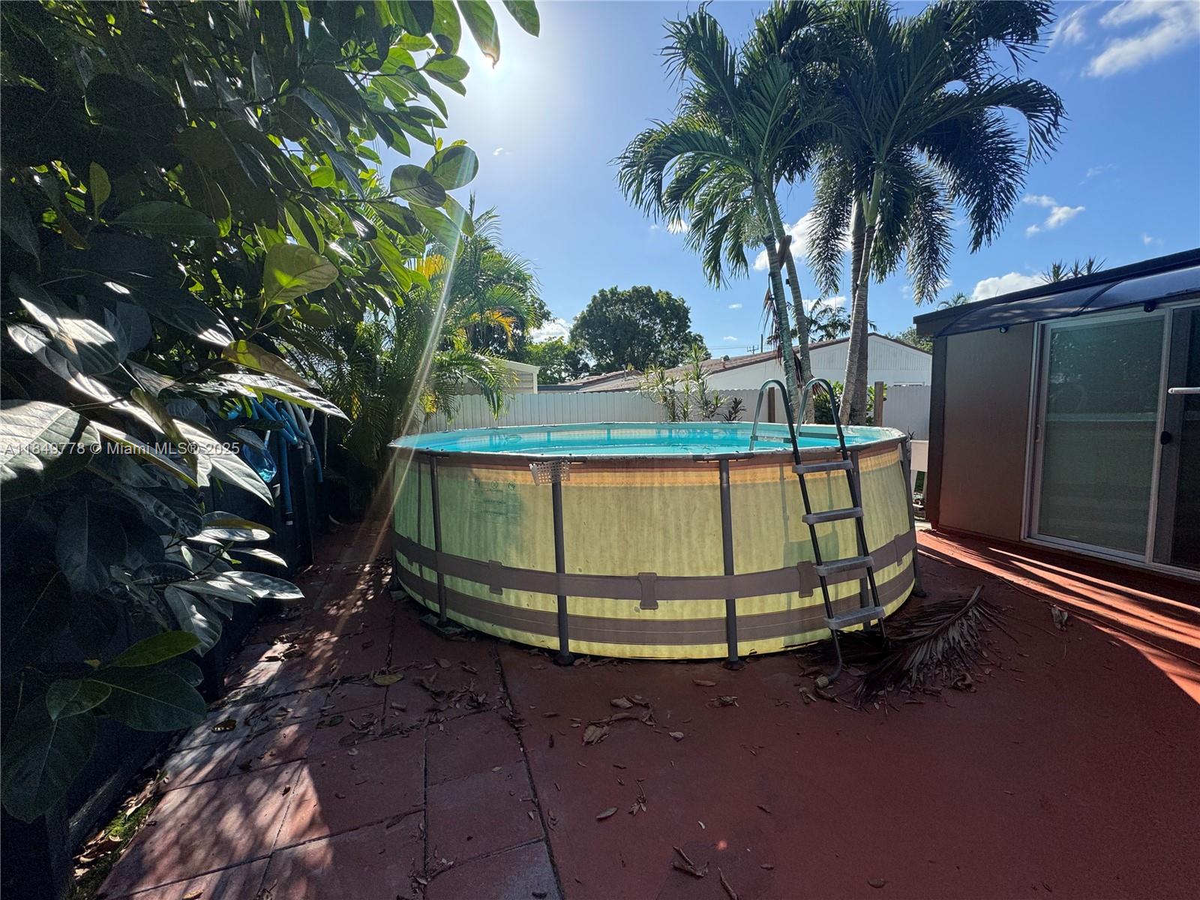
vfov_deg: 85.7
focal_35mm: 14
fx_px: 485
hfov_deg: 102.1
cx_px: 600
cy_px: 450
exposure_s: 1/1160
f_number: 2.2
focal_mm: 2.22
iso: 50
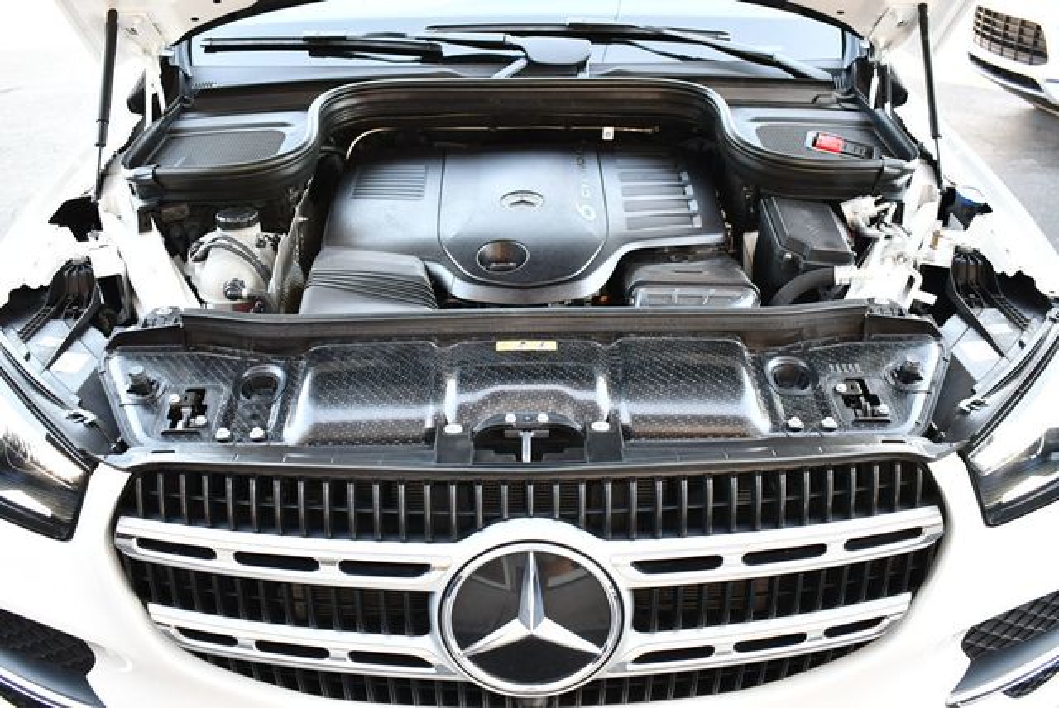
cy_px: 354
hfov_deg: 53.1
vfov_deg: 36.9
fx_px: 1060
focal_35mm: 36
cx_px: 530
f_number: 3.5
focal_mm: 18
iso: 800
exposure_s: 1/160
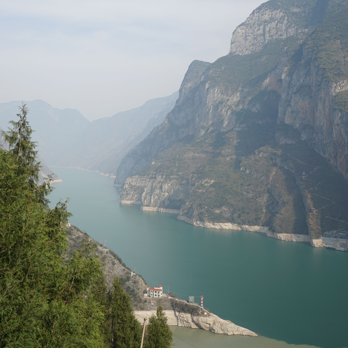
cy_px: 170
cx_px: 122
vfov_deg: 40.0
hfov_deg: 39.6
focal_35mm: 42
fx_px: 478
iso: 125
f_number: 13
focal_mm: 32
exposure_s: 1/100
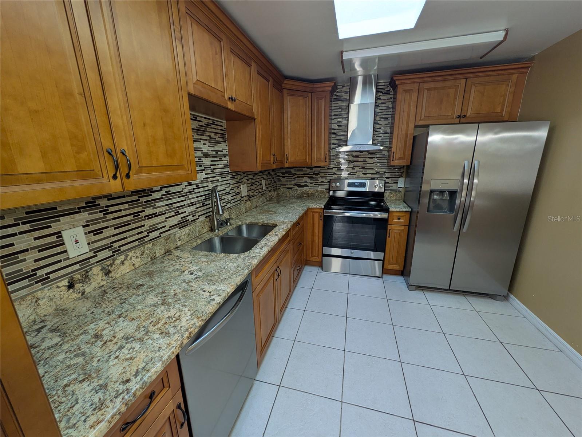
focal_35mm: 14
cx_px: 291
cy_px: 218
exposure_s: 1/30
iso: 60
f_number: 2.2
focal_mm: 1.83
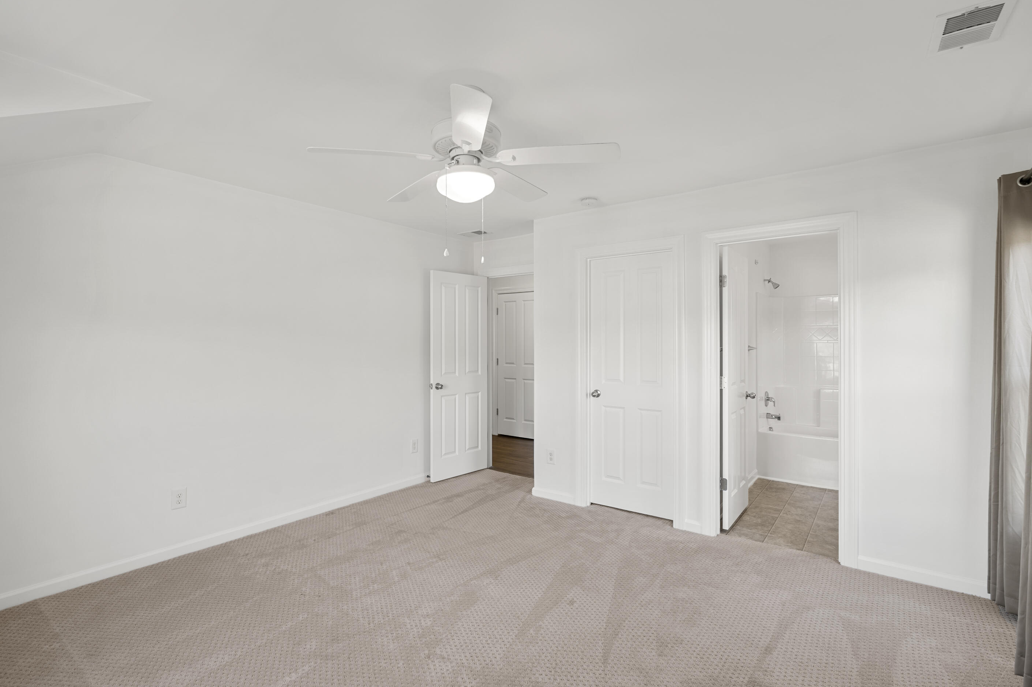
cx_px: 493
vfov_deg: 70.4
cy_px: 337
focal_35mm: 17
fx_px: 487
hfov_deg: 93.2
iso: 100
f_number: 7.1
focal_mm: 16
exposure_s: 1/2
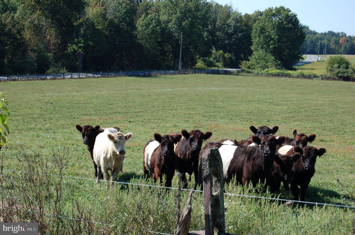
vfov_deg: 16.5
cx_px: 178
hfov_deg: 24.7
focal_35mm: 82
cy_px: 118
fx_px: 812
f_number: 8
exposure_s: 1/250
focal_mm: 55
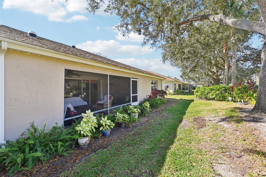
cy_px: 88
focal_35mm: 14
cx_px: 133
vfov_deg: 81.2
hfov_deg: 104.3
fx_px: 103
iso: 400
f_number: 8
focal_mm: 14
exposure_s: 1/250
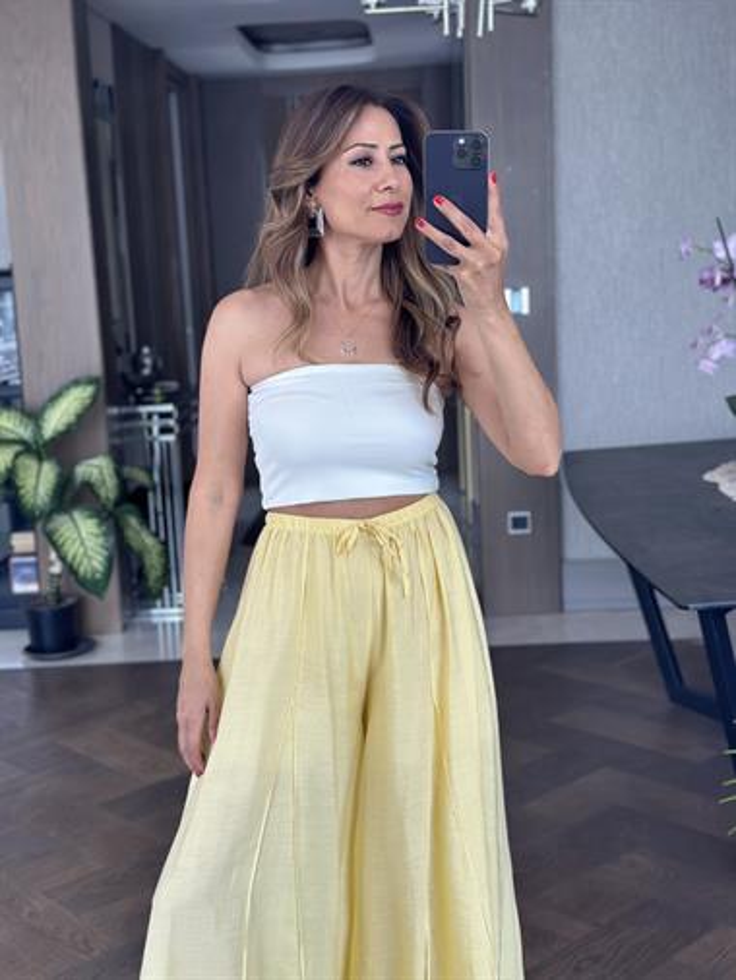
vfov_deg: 39.6
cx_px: 368
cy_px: 490
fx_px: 1360
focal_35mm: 48
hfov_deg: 30.3
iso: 80
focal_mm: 6.86
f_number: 1.78
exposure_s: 1/207
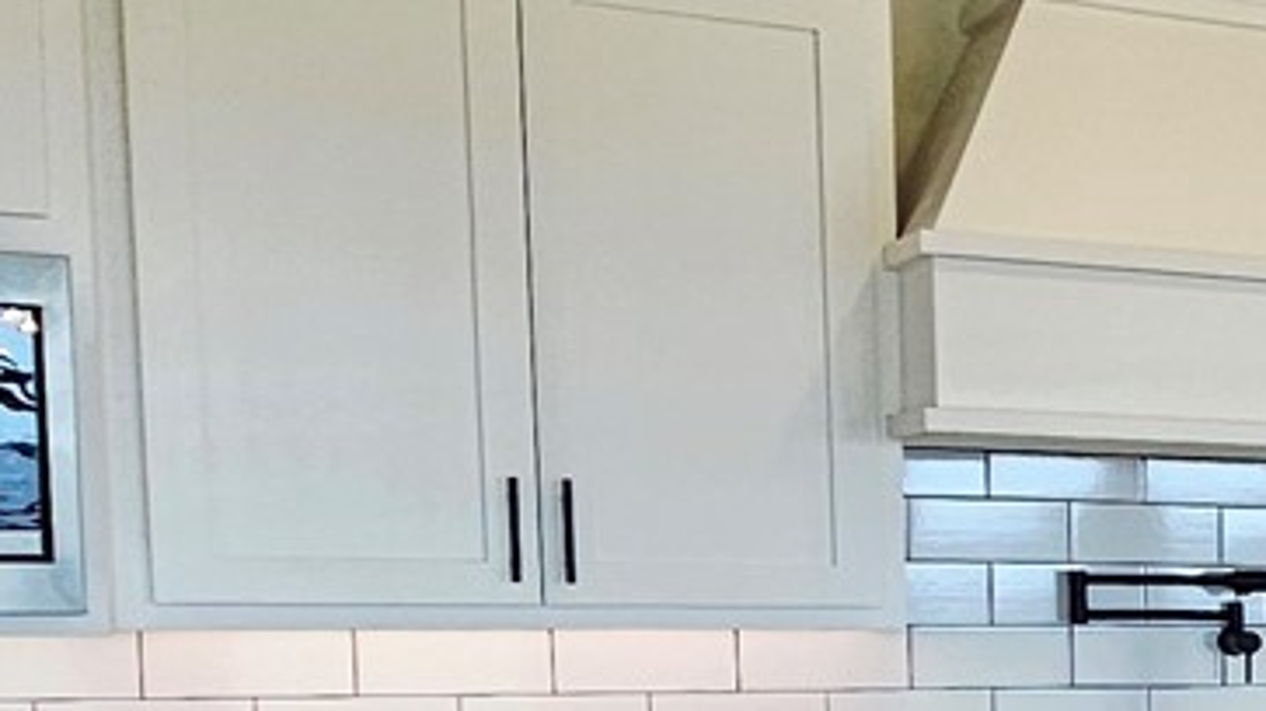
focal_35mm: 75
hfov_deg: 18.9
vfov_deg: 15.7
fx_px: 2517
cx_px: 2473
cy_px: 753
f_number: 2.2
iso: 50
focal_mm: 2.2
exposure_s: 1/120
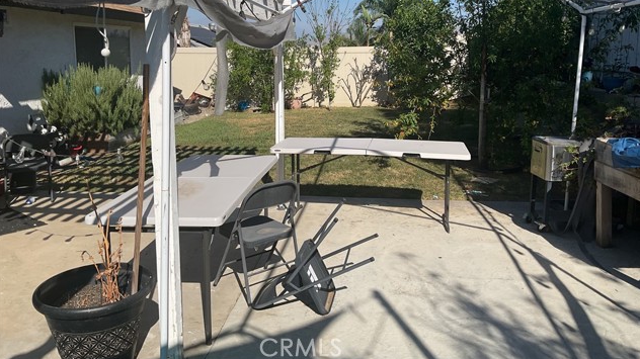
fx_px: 543
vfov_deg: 36.3
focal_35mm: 32
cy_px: 119
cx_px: 320
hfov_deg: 61.0
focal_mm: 3
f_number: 1.8
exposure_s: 1/3125
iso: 16
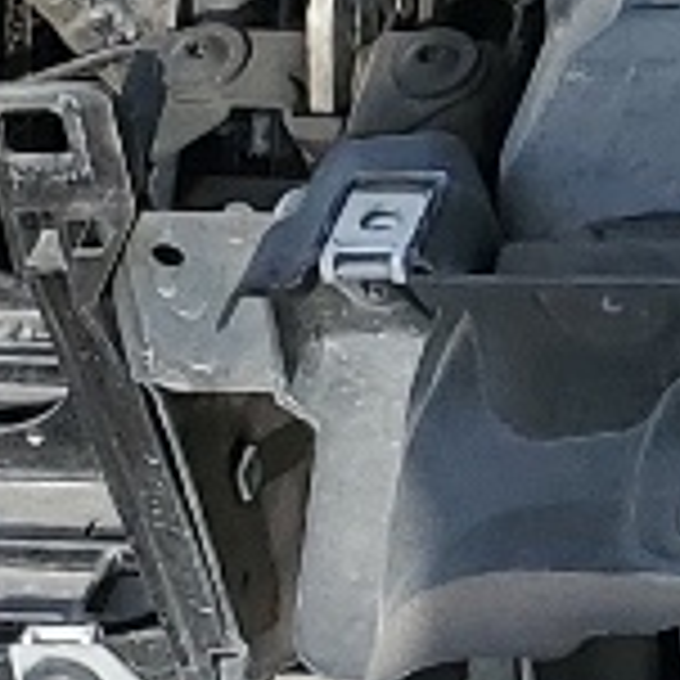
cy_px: -585
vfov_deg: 7.0
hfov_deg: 6.4
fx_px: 5423
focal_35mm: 244
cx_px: 2184
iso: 50
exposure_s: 1/2000
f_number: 1.5
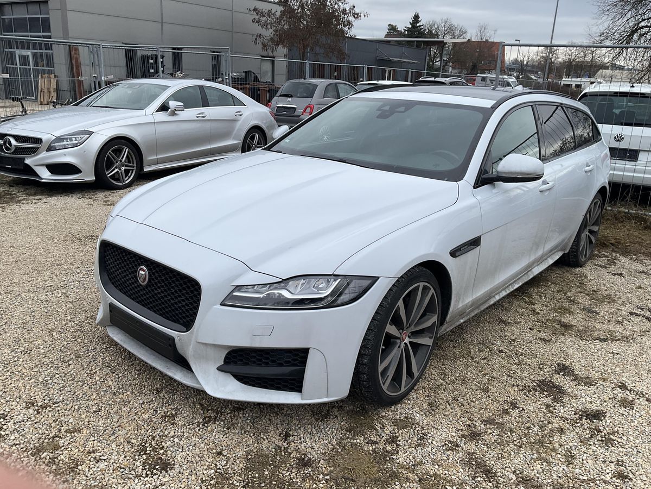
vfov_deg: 48.2
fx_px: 545
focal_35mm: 29
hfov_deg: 61.7
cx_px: 326
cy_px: 244
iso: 25
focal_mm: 3
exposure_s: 1/709
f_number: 1.8
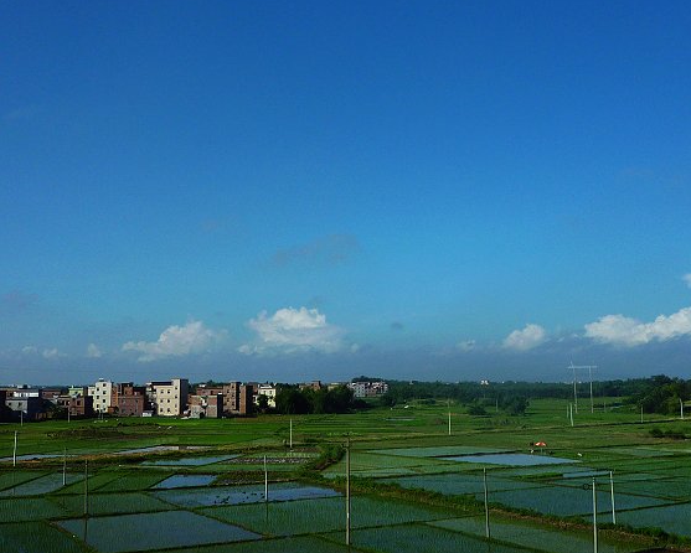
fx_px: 839
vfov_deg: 36.5
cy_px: 275
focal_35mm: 41
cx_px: 331
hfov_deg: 44.8
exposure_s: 1/640
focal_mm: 4.4
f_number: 5
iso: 80
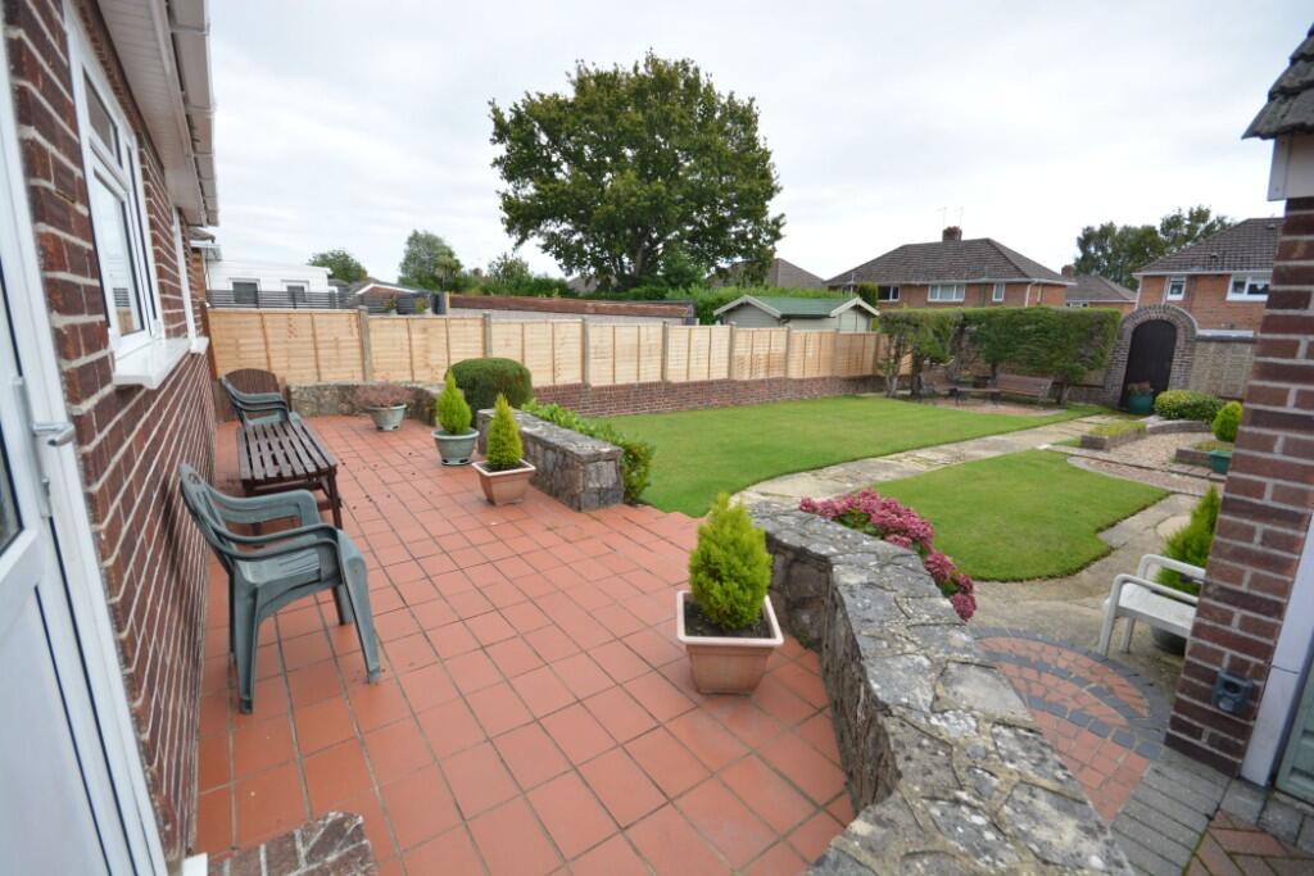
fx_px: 548
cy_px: 438
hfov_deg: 100.4
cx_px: 657
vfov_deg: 77.3
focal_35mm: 15
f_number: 8
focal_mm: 10
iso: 400
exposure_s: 1/320
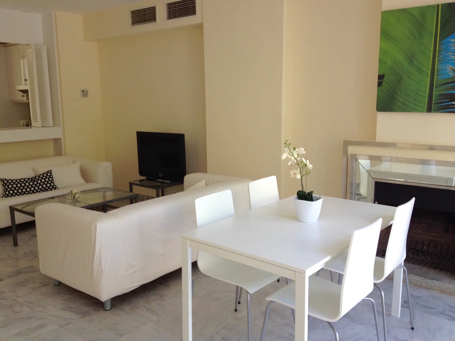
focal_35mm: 35
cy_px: 170
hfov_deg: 52.6
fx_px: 460
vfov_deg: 40.7
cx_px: 228
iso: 80
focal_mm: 4.28
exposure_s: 1/120
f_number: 2.4
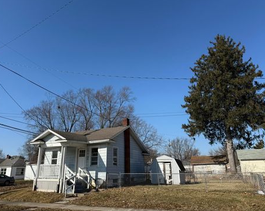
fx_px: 204
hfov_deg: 66.1
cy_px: 106
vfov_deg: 54.9
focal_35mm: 26
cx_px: 131
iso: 80
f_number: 1.78
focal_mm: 6.76
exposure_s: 1/5319
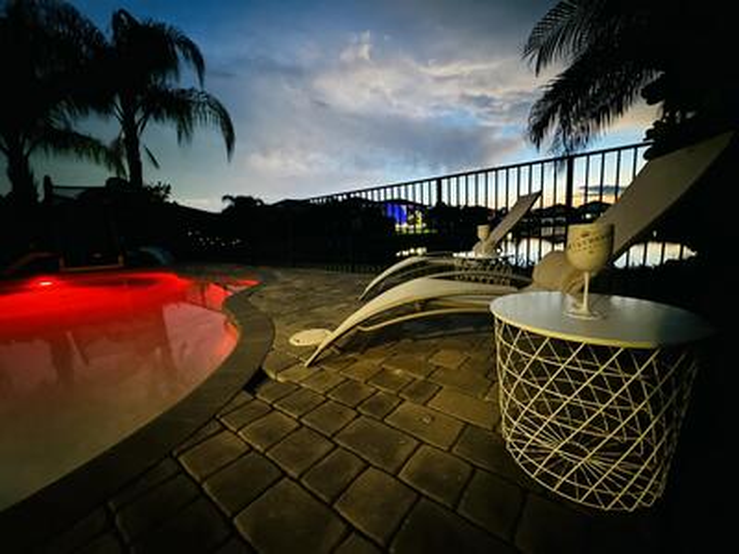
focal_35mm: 14
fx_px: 299
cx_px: 370
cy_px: 277
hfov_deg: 102.1
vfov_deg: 85.7
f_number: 2.2
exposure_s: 1/8
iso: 1600
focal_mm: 2.22
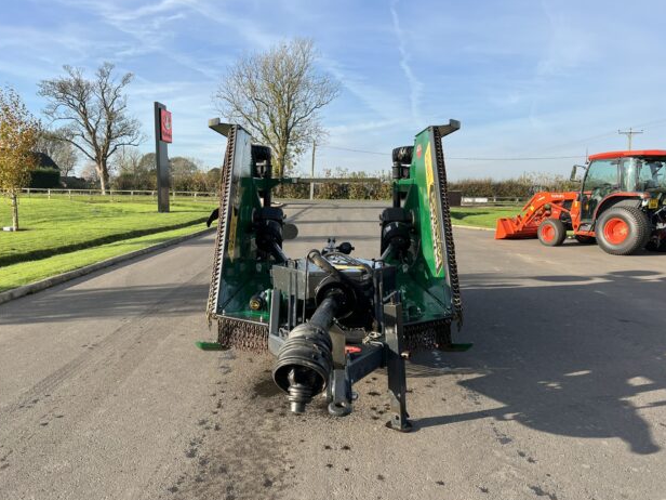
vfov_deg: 51.3
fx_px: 519
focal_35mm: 27
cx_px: 330
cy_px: 256
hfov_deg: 65.3
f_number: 1.5
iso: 50
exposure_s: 1/2299
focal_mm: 5.7
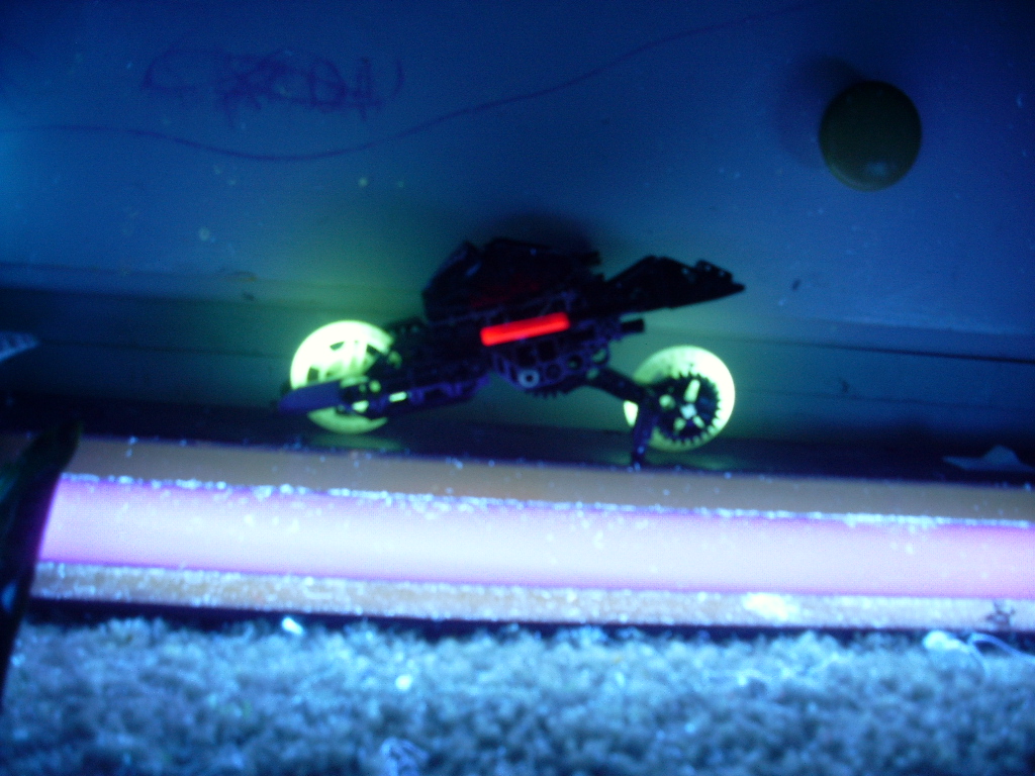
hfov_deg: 49.0
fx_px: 1136
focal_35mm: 38
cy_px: 388
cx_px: 518
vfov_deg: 37.7
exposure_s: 1/1.43
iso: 80
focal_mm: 6.3
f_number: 3
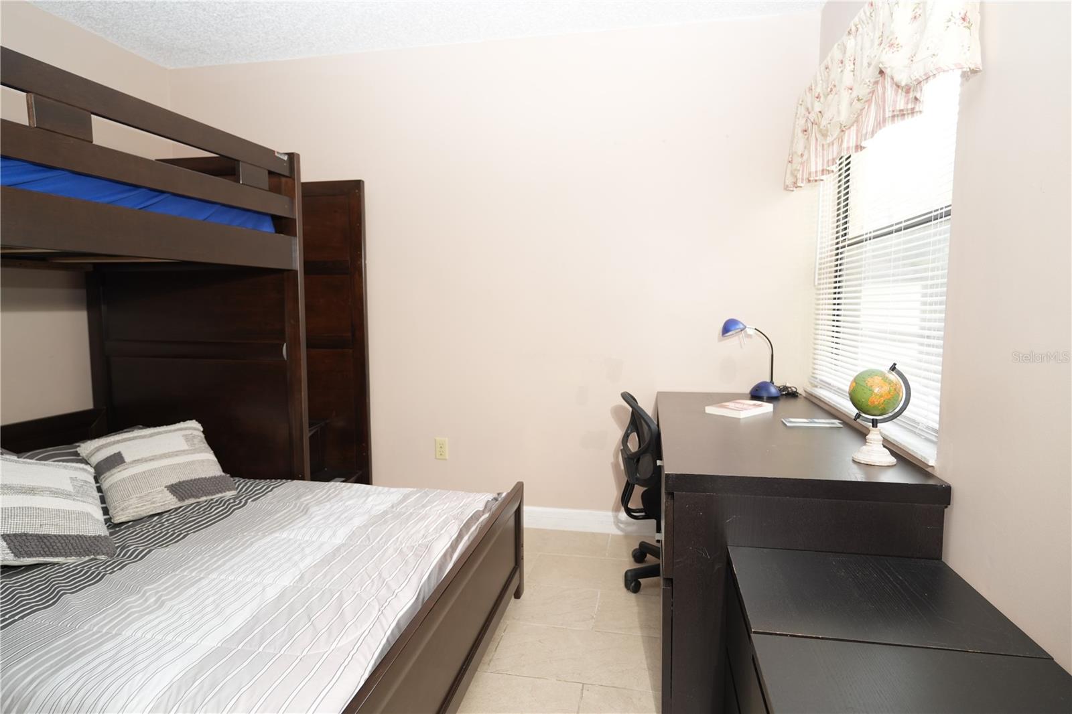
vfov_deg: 61.9
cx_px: 536
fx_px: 595
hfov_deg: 84.0
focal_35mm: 20
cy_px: 357
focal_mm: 20
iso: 500
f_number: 4
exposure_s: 1/60
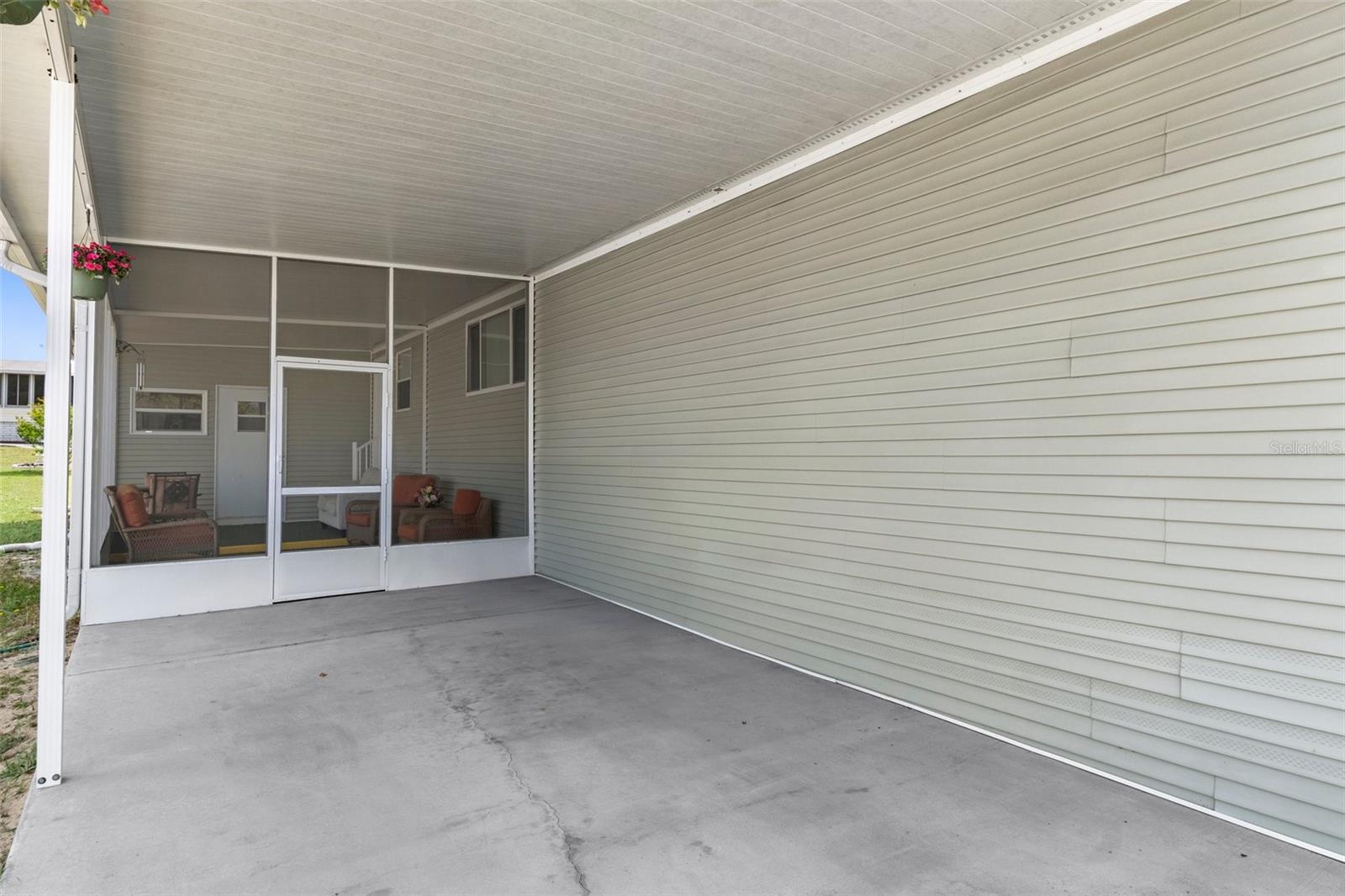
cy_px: 448
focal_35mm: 20
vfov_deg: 63.2
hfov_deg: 85.4
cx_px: 672
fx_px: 728
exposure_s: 1/350
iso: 320
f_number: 8
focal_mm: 13
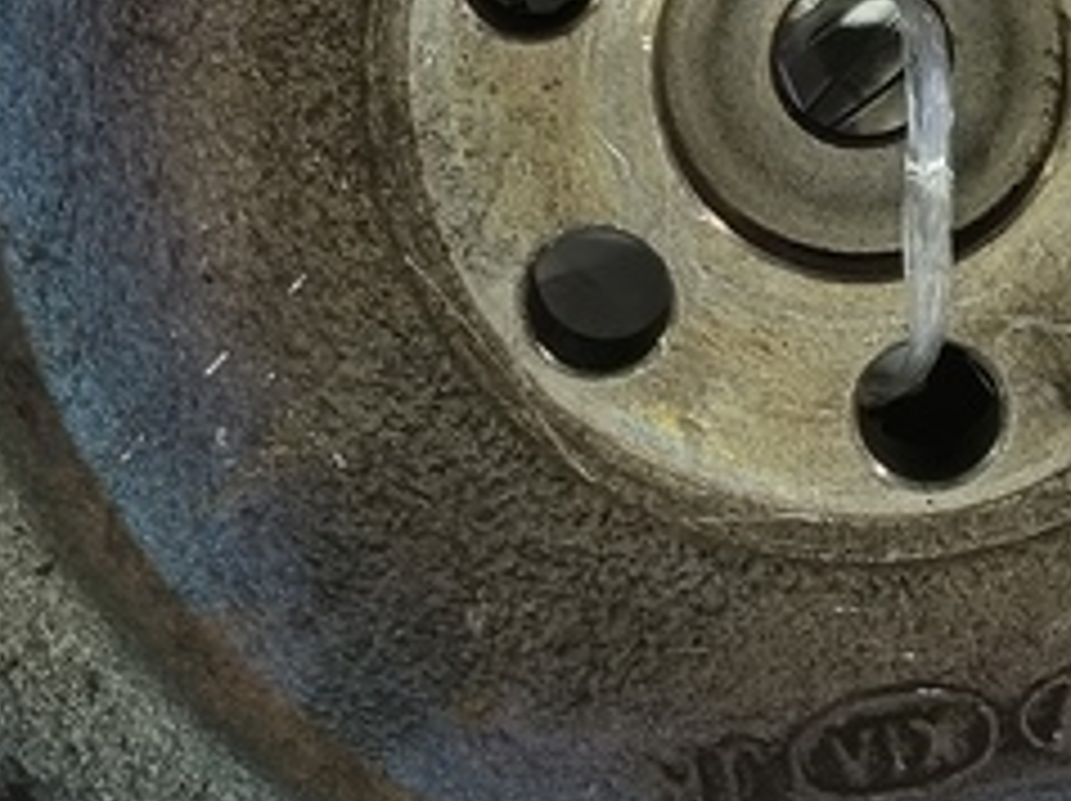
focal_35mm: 99
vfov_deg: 14.6
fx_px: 3060
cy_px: -50
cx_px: 819
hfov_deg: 19.7
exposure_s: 1/50
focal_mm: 4.11
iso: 164
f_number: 1.6
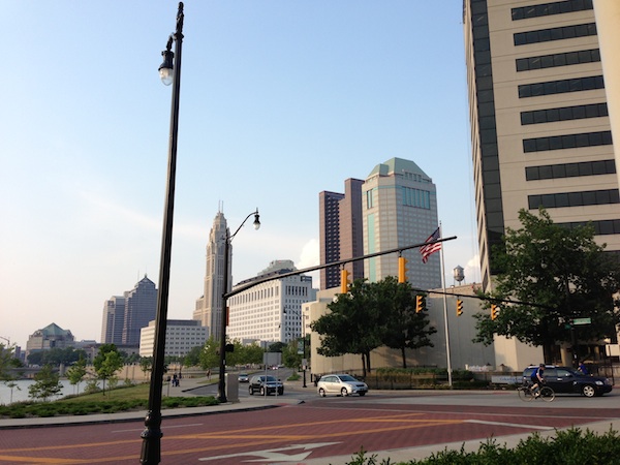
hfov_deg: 55.4
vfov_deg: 42.9
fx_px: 591
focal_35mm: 33
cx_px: 310
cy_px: 232
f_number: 2.4
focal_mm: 4.13
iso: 50
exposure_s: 1/630
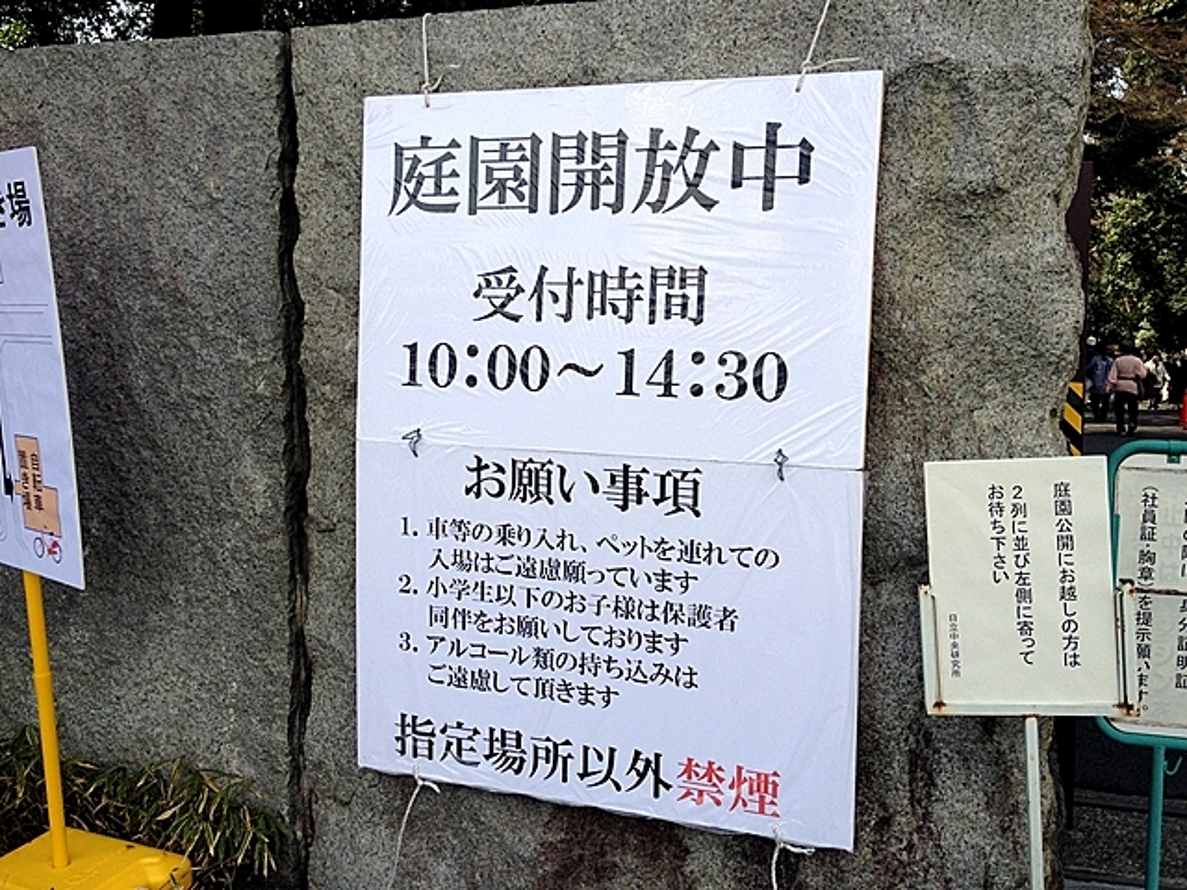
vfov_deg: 40.7
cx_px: 594
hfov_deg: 52.6
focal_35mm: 35
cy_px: 445
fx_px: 1200
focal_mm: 4.28
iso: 64
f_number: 2.4
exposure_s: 1/736
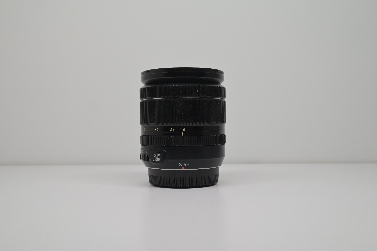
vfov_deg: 33.4
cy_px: 126
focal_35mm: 40
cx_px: 188
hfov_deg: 48.5
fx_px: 419
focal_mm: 40
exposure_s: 1/200
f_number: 13
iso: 2000
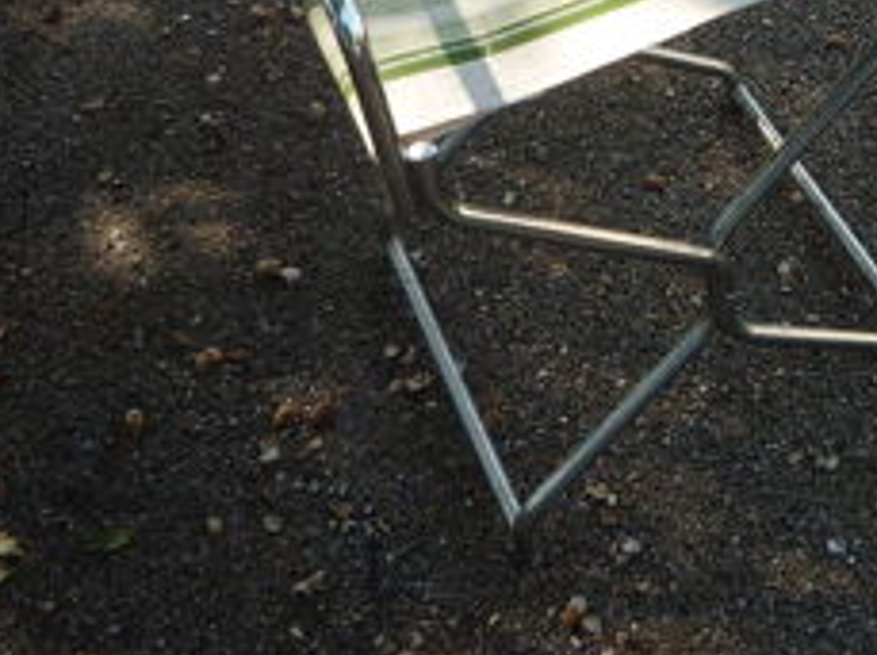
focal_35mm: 63
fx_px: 1594
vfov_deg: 22.2
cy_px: -31
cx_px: 869
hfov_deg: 28.9
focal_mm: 5.2
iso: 100
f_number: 4
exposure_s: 1/100
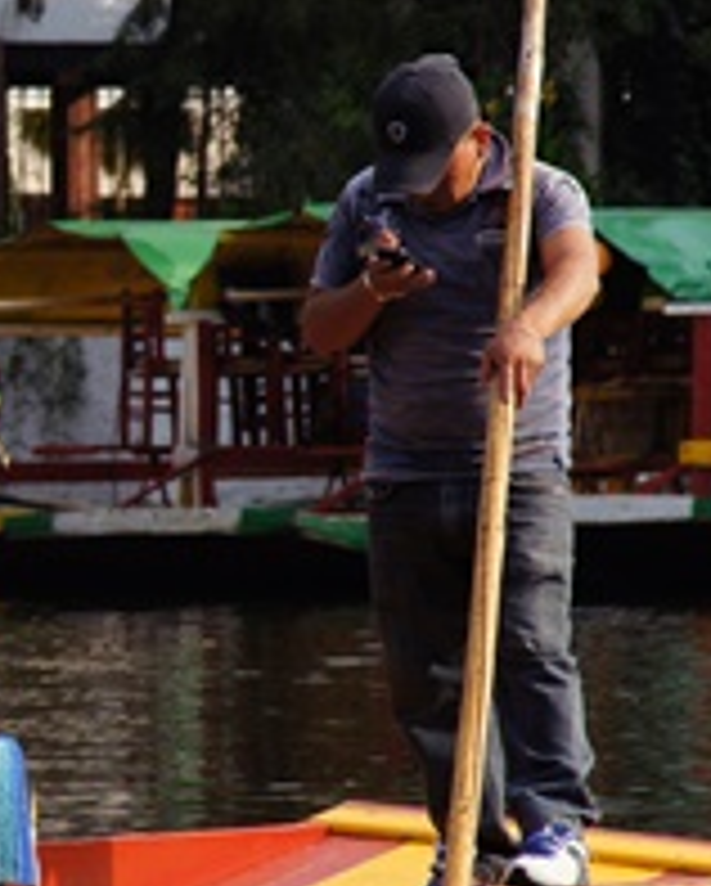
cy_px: 450
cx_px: -202
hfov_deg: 3.0
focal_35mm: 513
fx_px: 13473
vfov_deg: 3.8
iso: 100
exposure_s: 1/200
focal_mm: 120
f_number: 8
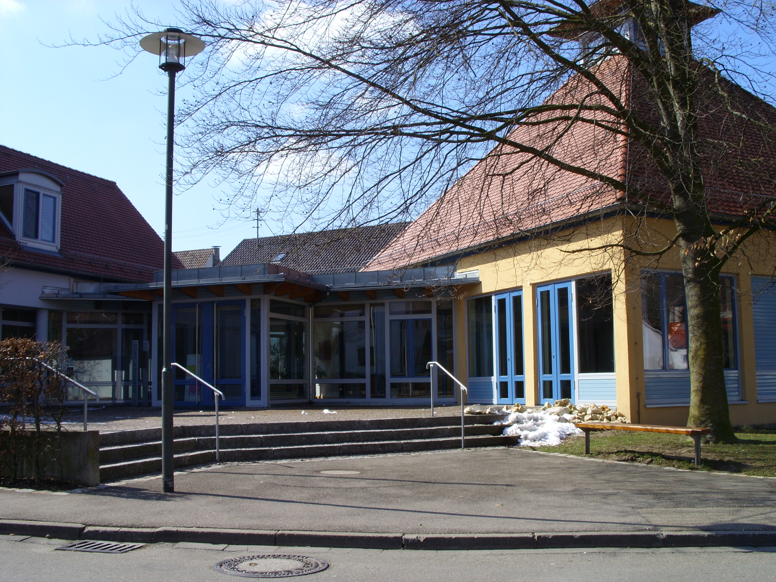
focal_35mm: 38
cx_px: 388
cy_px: 291
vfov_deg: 37.7
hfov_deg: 49.0
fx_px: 852
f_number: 7.4
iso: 50
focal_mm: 7.8
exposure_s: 1/168
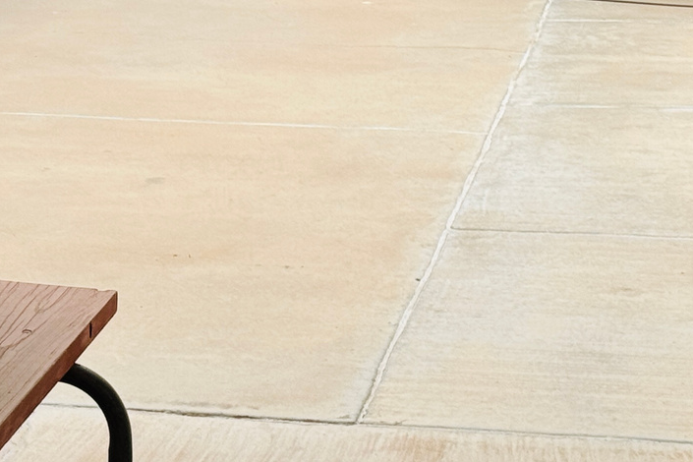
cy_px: 134
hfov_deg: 13.6
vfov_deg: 9.5
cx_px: -199
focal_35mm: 145
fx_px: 2791
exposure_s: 1/966
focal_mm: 6.76
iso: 64
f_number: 1.78
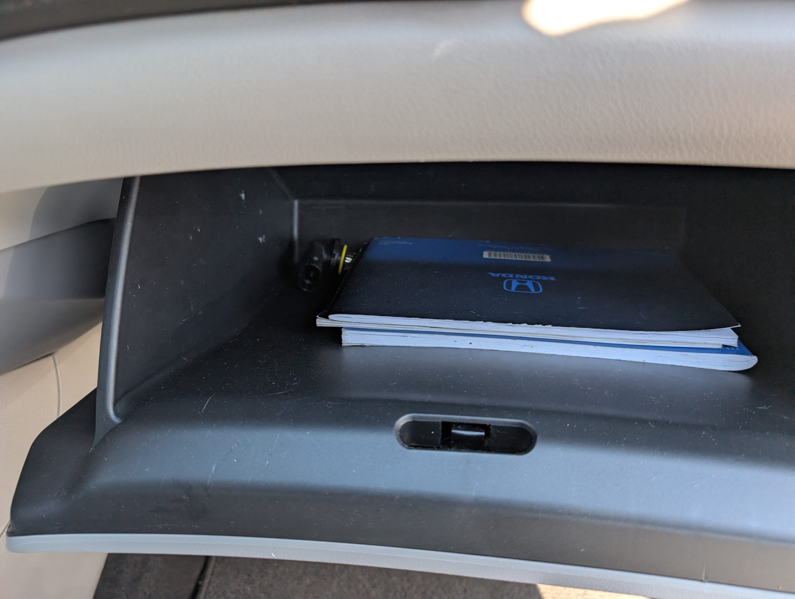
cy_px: 300
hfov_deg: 71.5
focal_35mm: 24
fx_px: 552
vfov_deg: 56.9
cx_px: 398
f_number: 1.68
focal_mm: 6.9
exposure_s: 1/887
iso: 293
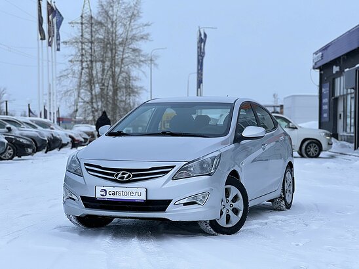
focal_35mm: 77
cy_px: 134
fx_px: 798
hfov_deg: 25.4
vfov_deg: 19.1
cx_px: 180
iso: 25
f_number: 2.8
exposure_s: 1/121
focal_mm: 9
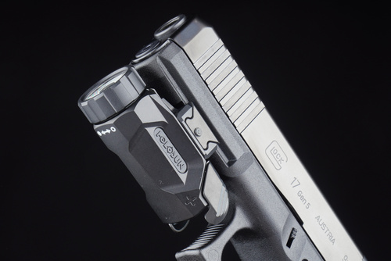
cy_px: 130
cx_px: 196
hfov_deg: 25.5
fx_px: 864
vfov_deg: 17.2
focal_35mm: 80
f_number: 13
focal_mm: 53
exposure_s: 1/200
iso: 200
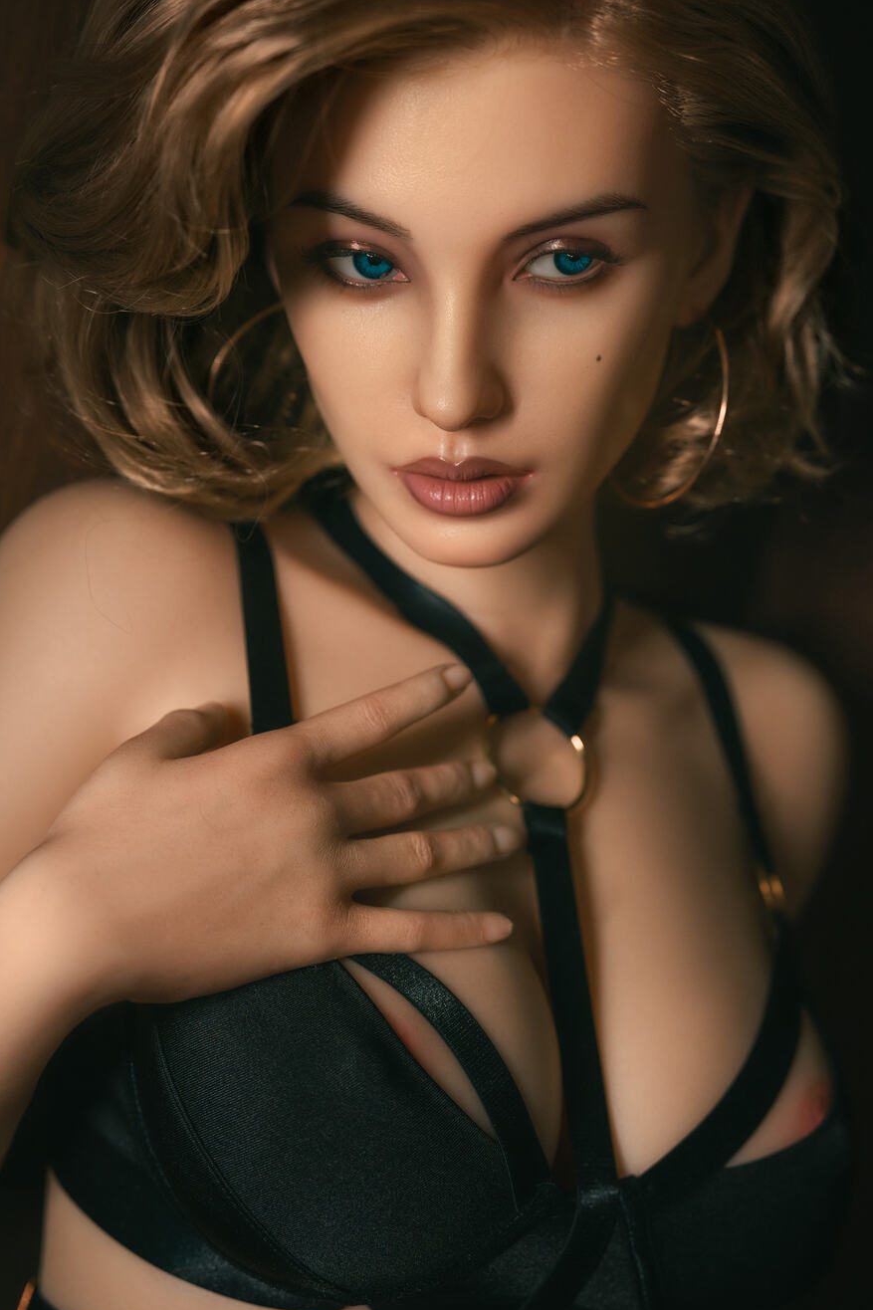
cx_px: 449
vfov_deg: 35.1
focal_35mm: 57
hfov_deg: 23.8
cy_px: 634
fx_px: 2074
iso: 320
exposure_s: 1/200
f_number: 2.8
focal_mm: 50
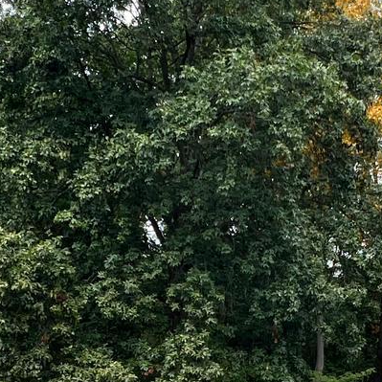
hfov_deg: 28.8
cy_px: 343
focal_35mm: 59
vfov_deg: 28.0
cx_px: 271
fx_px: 737
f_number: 1.8
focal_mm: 1.57
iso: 32
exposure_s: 1/424
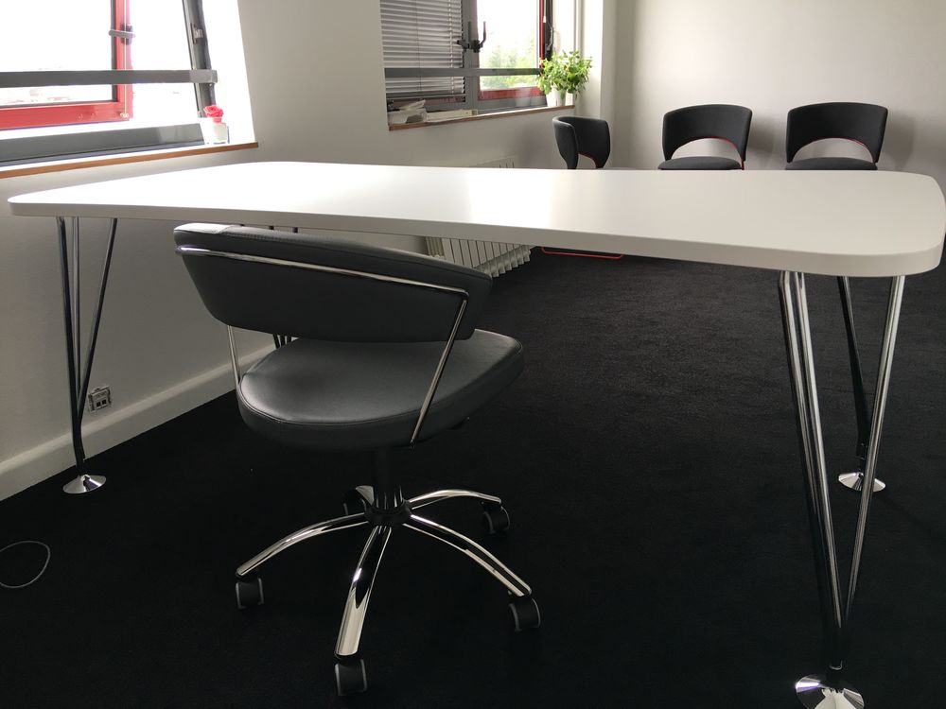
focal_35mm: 29
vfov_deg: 48.2
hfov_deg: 61.7
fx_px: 793
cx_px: 473
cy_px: 354
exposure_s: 1/33
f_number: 2.2
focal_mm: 4.15
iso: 25
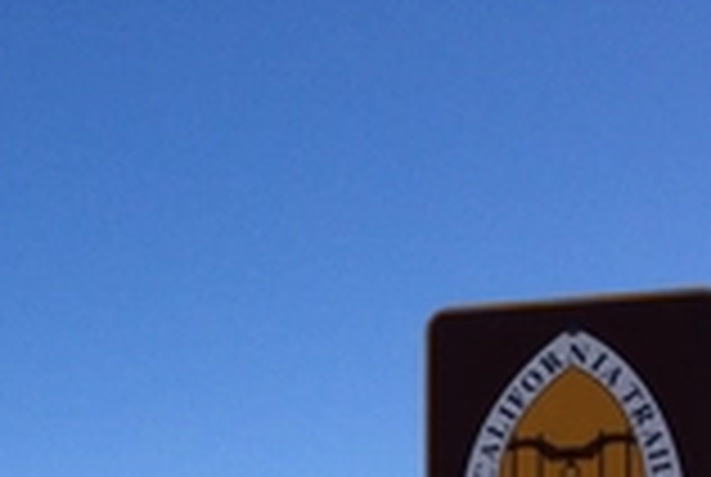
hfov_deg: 19.4
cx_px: 122
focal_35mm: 104
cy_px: 796
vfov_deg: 12.3
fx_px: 2058
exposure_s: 1/1869
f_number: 2.4
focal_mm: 4.13
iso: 50
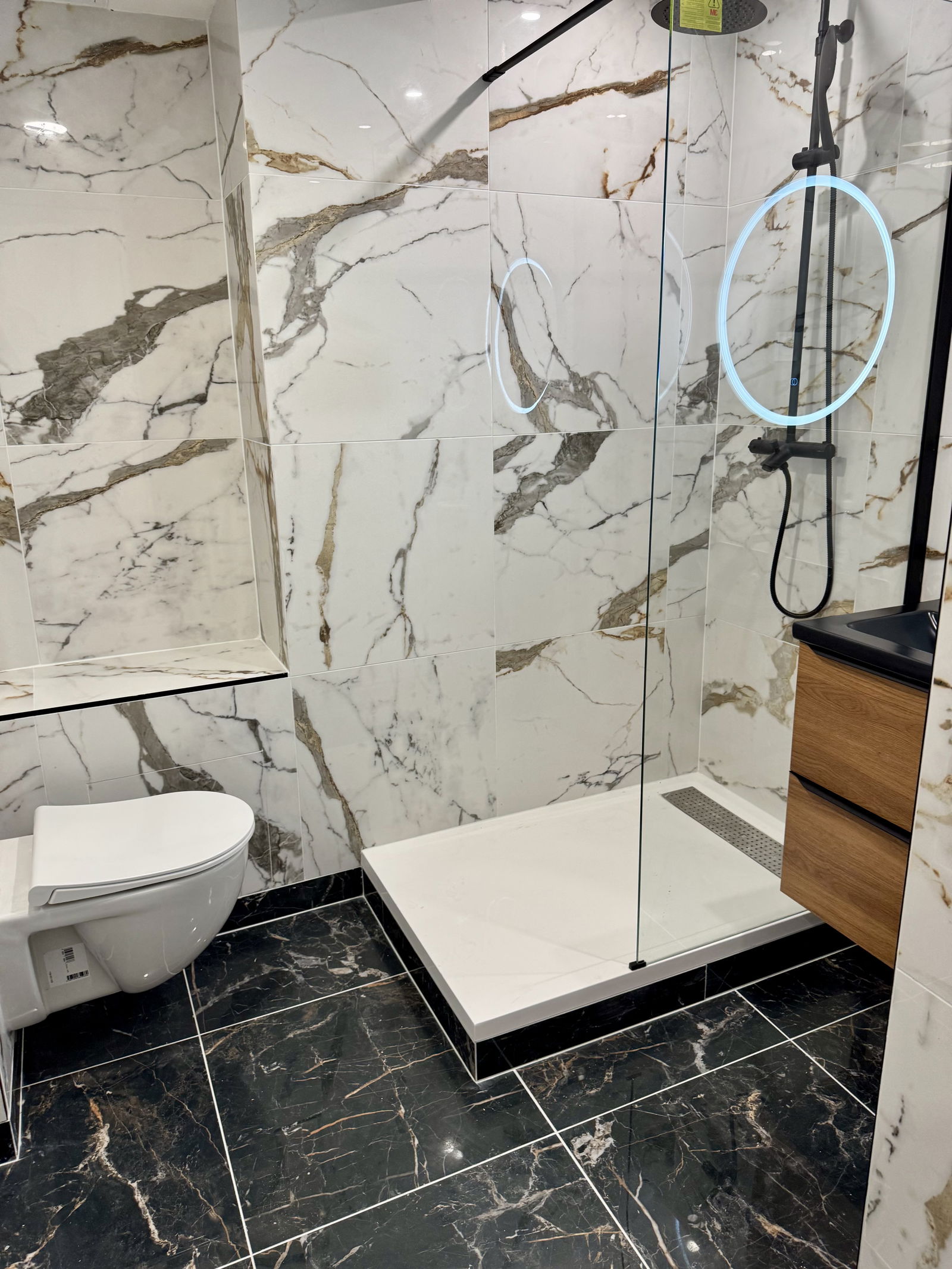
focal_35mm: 24
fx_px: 880
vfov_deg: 71.6
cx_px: 476
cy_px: 634
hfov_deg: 56.8
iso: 160
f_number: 1.78
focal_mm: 6.76
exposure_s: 1/100
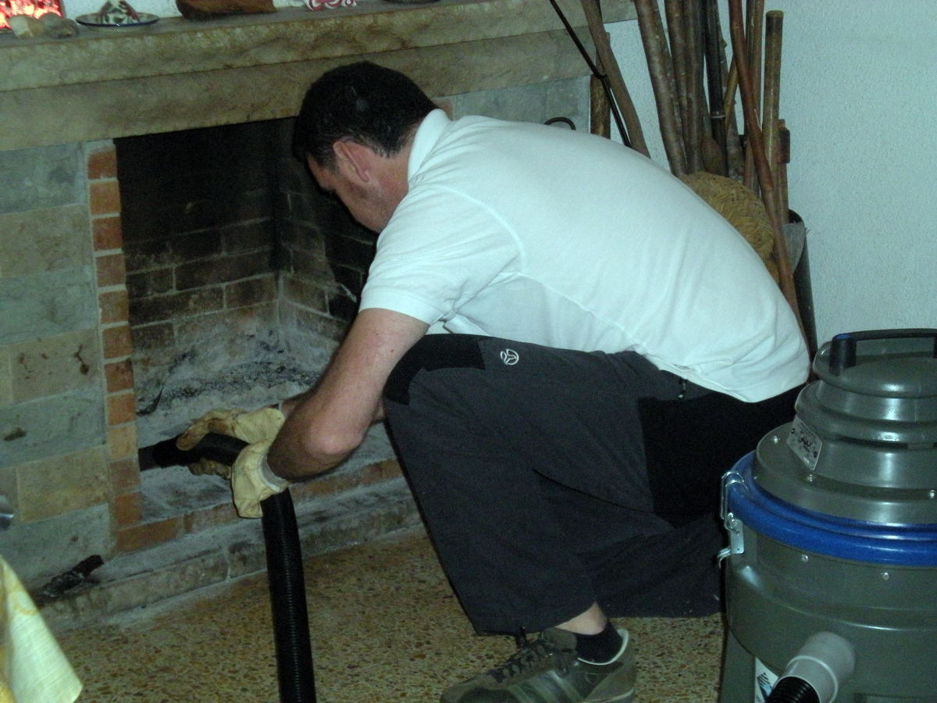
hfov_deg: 26.3
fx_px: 2003
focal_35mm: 74
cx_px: 468
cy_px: 352
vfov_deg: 19.9
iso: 448
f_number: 4.6
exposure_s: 1/125
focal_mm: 12.3
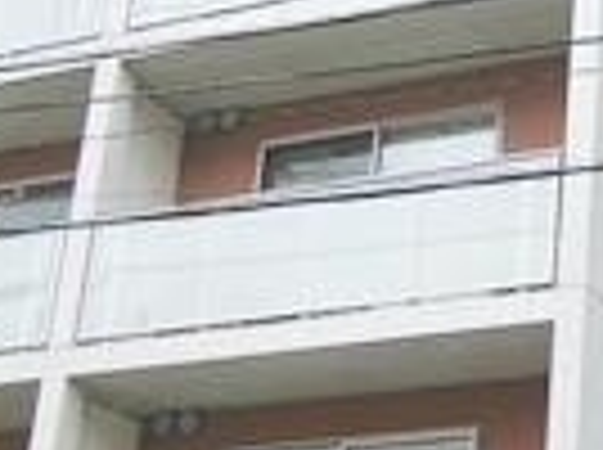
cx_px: 760
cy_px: 392
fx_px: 1582
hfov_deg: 20.0
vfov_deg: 16.0
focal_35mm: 91
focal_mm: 4.06
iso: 80
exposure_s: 1/640
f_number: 2.7
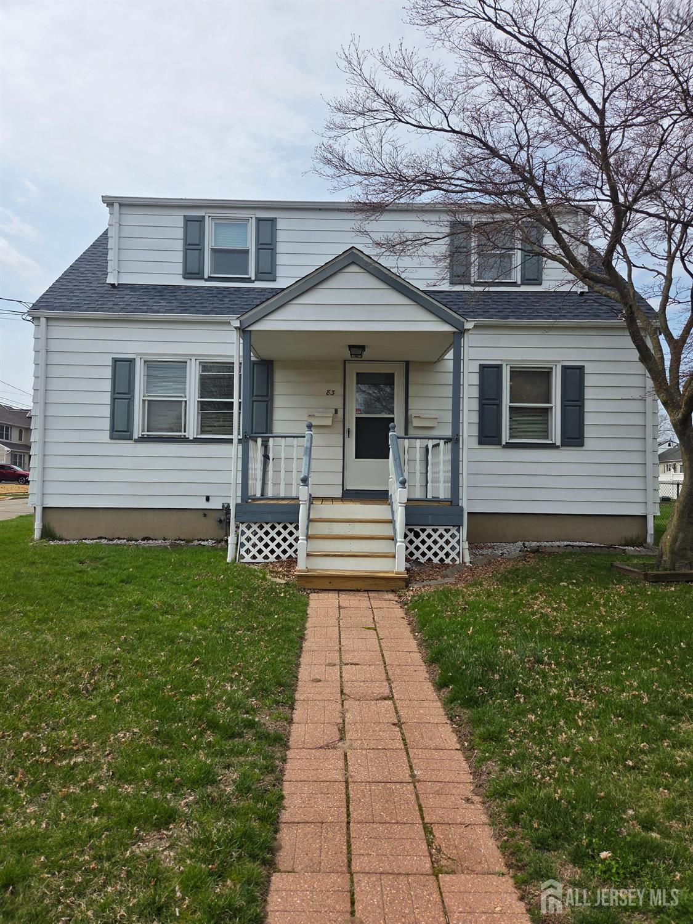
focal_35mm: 23
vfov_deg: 73.9
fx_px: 614
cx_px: 346
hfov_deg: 58.9
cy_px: 462
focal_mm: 5.4
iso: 80
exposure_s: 1/6412
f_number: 1.8
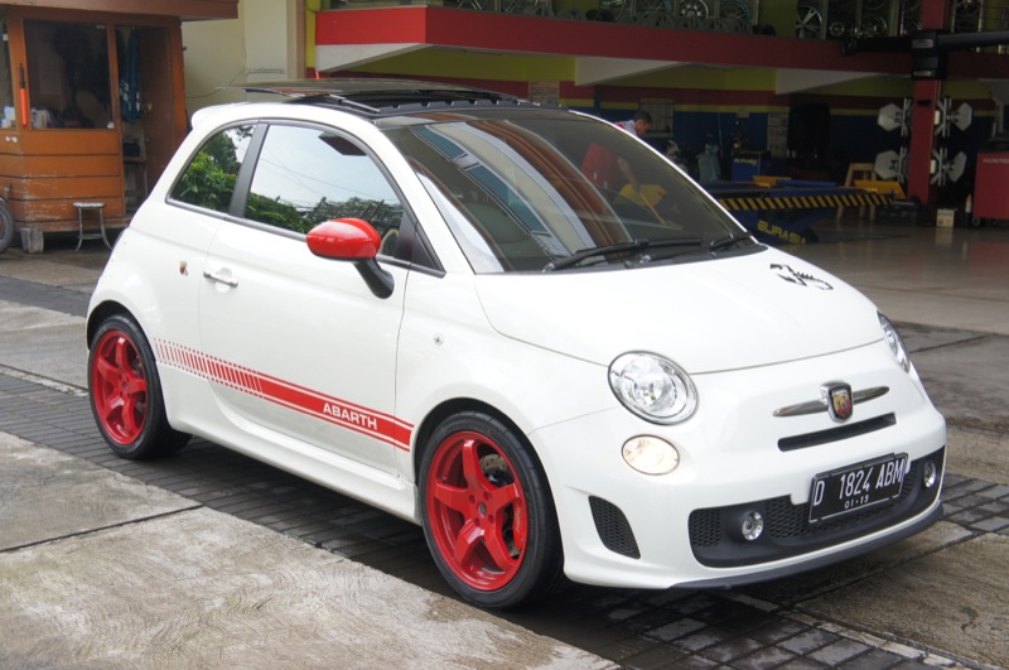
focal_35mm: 51
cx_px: 504
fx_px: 1427
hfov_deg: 38.9
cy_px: 335
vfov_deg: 26.4
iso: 200
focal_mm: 34
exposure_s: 1/100
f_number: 5.6
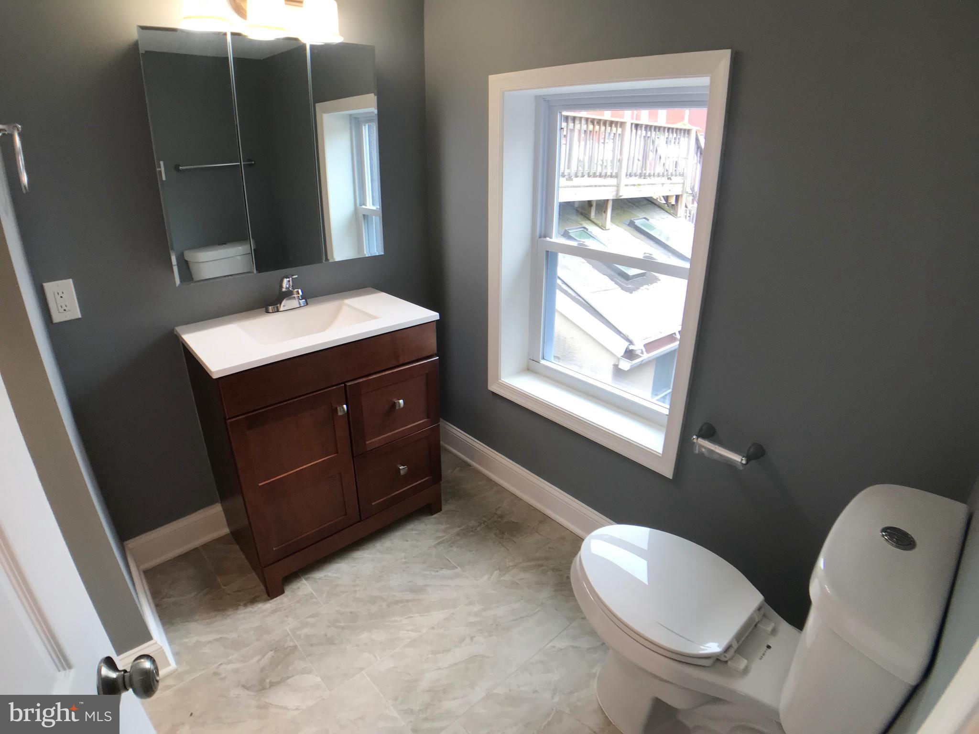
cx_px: 490
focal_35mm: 28
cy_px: 367
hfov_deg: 63.4
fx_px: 792
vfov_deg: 49.7
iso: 32
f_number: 1.8
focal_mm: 3.99
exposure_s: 1/60
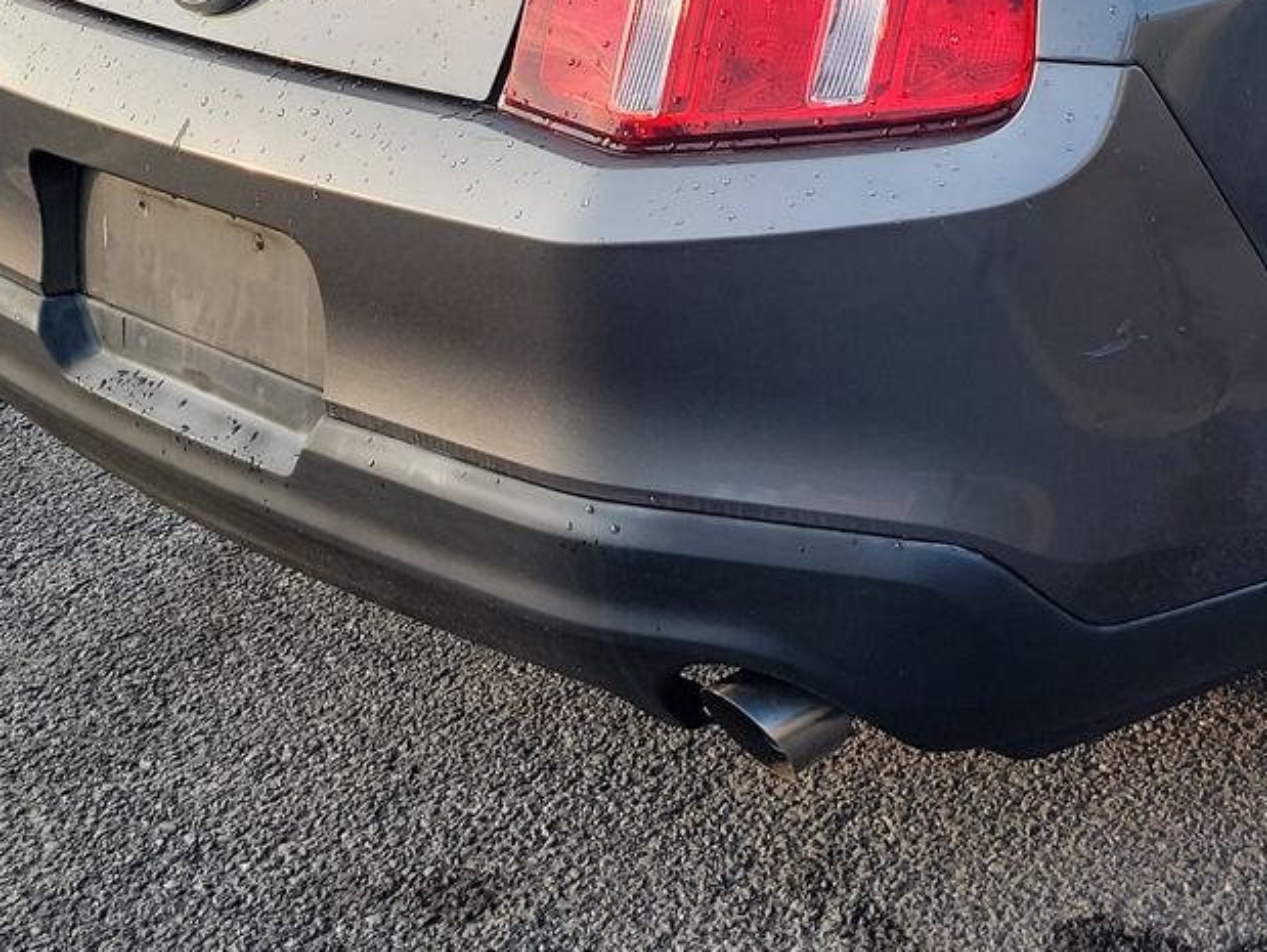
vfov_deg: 22.8
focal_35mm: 62
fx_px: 2271
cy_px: 25
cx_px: 1124
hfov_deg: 29.9
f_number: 1.8
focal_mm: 6.7
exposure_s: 1/218
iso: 50
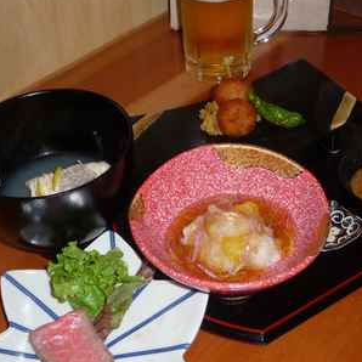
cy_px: 166
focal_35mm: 51
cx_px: 194
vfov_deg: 33.4
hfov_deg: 33.4
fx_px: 603
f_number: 3.3
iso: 100
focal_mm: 4.7
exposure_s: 1/30
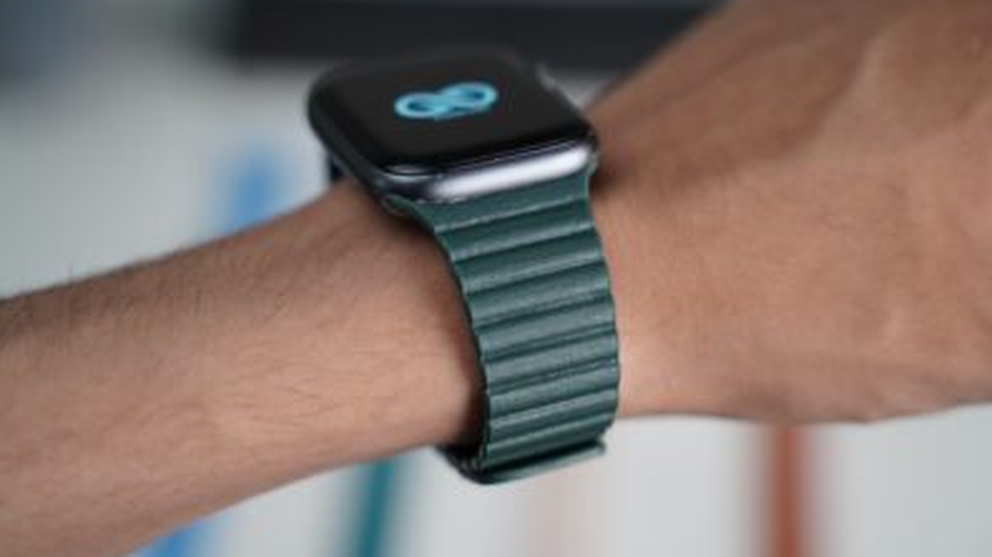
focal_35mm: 68
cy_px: 270
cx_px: 495
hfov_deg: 31.0
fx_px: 1788
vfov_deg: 17.7
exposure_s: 1/90
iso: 1250
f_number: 3.5
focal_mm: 64
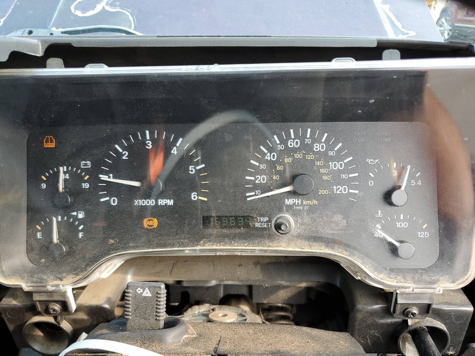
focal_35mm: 26
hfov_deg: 67.3
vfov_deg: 53.1
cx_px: 238
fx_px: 357
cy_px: 178
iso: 50
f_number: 1.5
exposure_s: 1/175
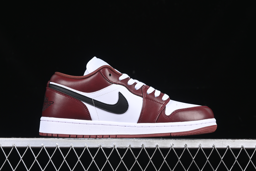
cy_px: 86
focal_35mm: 75
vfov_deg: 18.2
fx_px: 533
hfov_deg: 27.0
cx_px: 128
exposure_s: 1/60
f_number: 7.1
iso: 160
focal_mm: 50
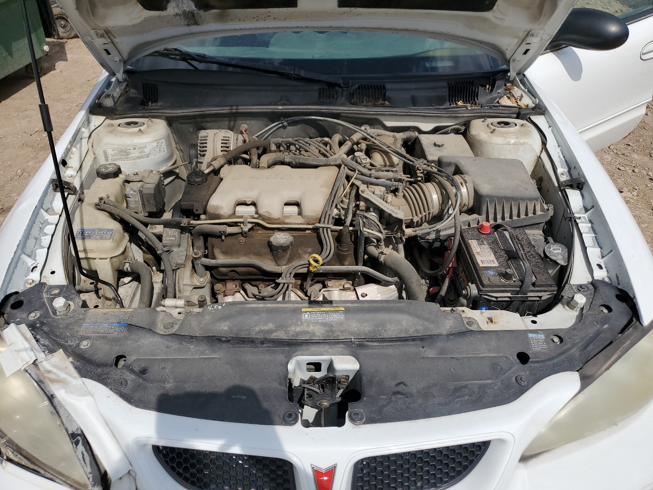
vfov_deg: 53.1
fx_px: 490
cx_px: 326
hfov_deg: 67.3
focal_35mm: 26
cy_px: 245
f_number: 1.5
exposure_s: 1/10000
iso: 50
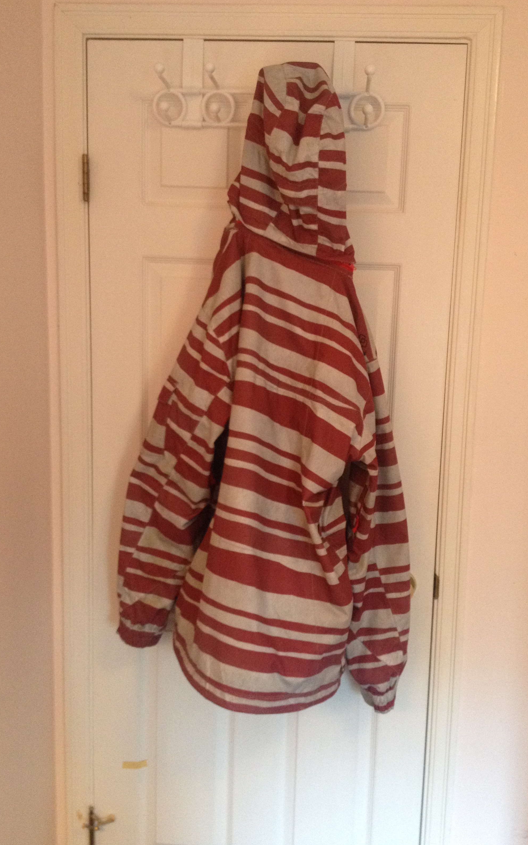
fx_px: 875
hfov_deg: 33.6
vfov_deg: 51.5
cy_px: 427
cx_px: 283
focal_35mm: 38
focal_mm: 4.28
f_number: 2.4
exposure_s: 1/20
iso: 250
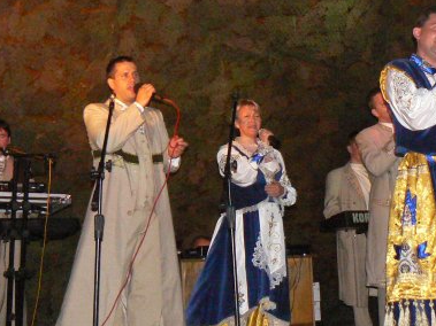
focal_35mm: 76
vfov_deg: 19.0
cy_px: 29
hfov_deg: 25.7
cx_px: 209
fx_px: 957
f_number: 2.8
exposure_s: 1/30
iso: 400
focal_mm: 6
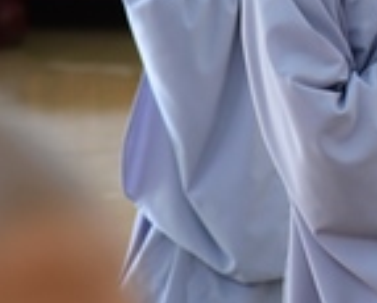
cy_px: -113
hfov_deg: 3.8
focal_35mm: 511
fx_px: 5713
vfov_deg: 3.0
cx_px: 467
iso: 800
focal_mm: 120
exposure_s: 1/50
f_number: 4
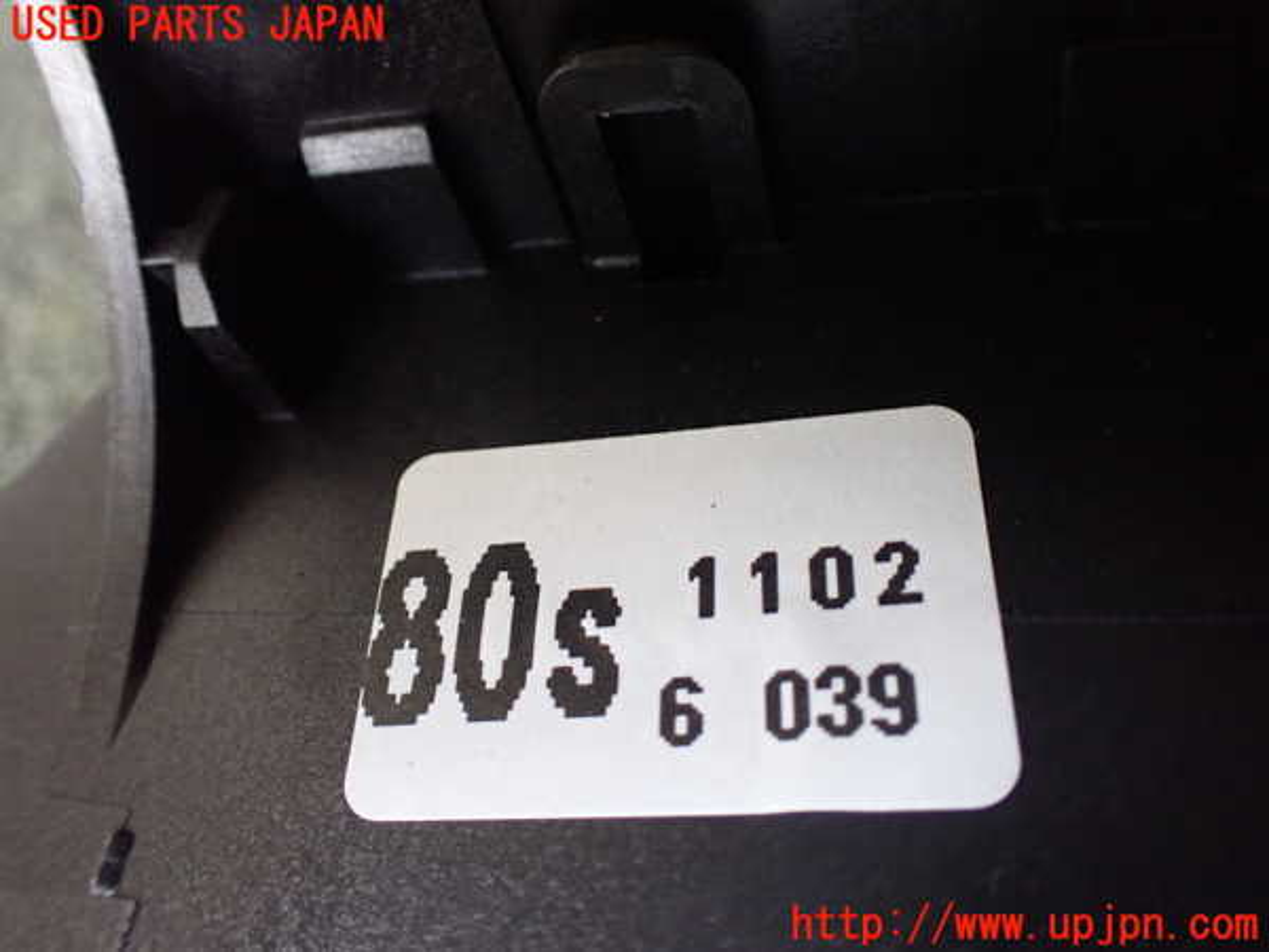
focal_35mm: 30
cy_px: 476
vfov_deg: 46.8
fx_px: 1100
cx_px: 634
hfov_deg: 60.0
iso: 800
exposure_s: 1/60
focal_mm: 5.4
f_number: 2.3
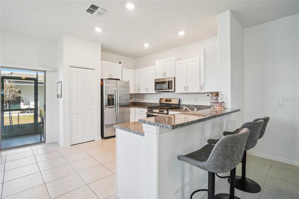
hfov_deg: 95.0
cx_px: 150
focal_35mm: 16
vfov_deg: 72.0
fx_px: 137
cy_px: 100
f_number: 8
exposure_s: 1/30
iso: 800
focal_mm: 11
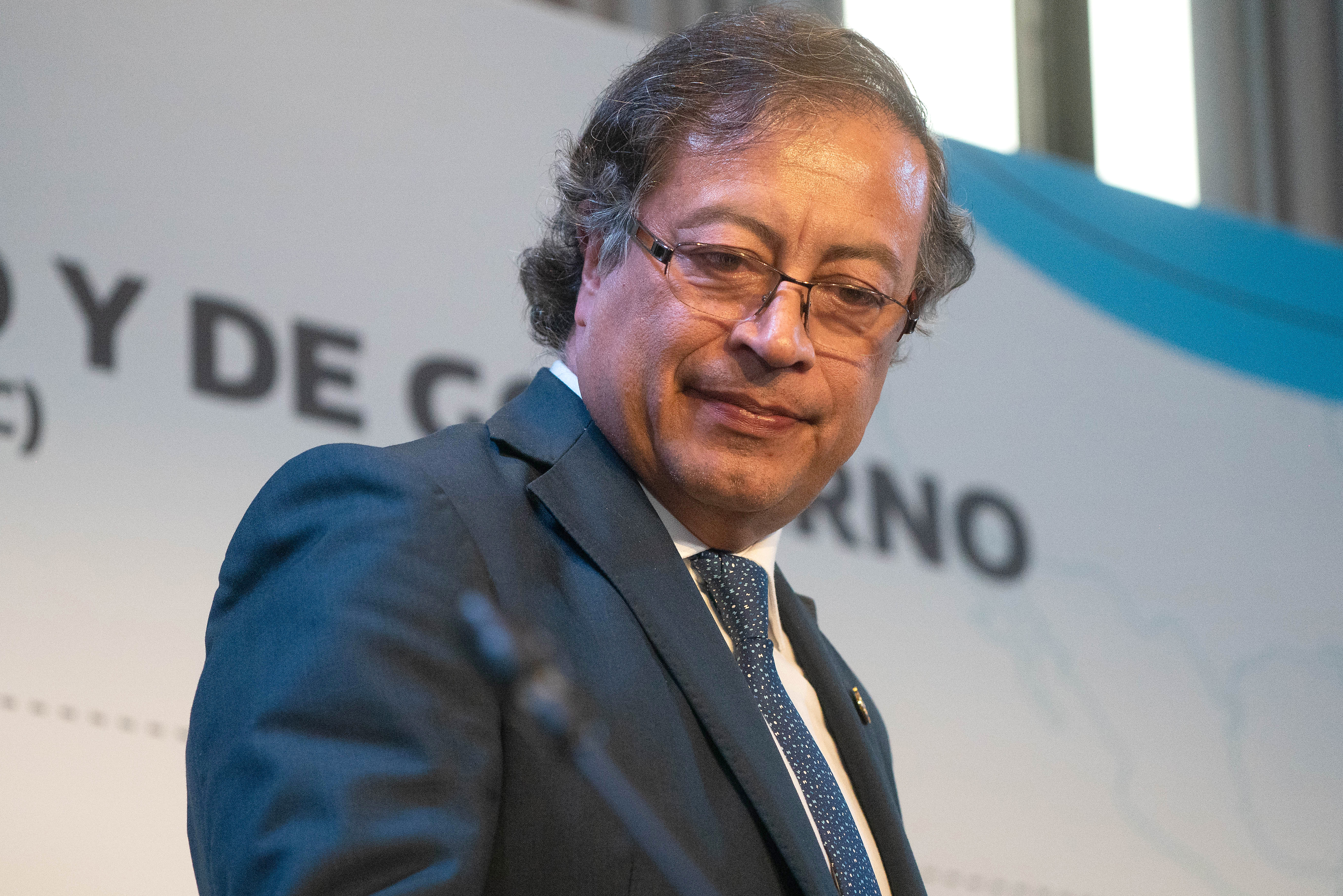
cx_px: 628
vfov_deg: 12.0
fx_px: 4253
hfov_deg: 17.9
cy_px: 496
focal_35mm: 114
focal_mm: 100
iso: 8000
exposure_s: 1/1000
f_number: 4.5
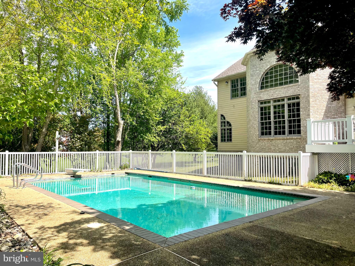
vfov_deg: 53.1
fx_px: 267
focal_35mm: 26
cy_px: 133
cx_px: 178
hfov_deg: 67.3
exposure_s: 1/2618
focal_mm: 4.2
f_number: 1.6
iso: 32
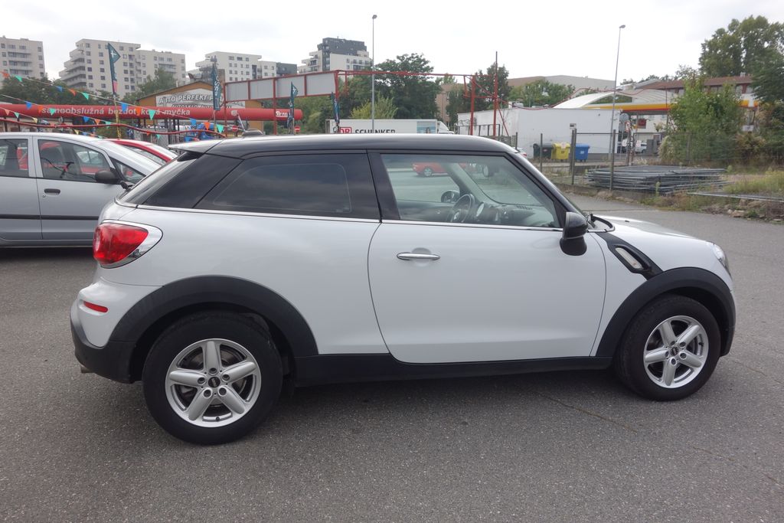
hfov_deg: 65.5
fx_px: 610
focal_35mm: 28
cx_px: 392
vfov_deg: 46.4
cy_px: 262
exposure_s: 1/250
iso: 125
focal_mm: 10.4
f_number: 5.6
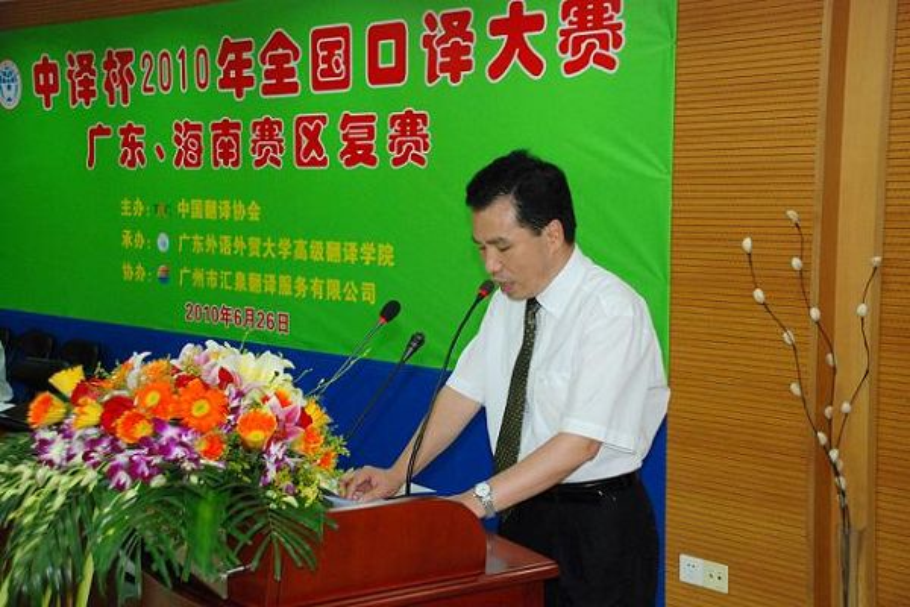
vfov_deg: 28.1
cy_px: 304
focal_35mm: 48
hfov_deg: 41.1
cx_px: 455
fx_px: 1213
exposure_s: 1/60
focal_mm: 32
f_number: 4.5
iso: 640
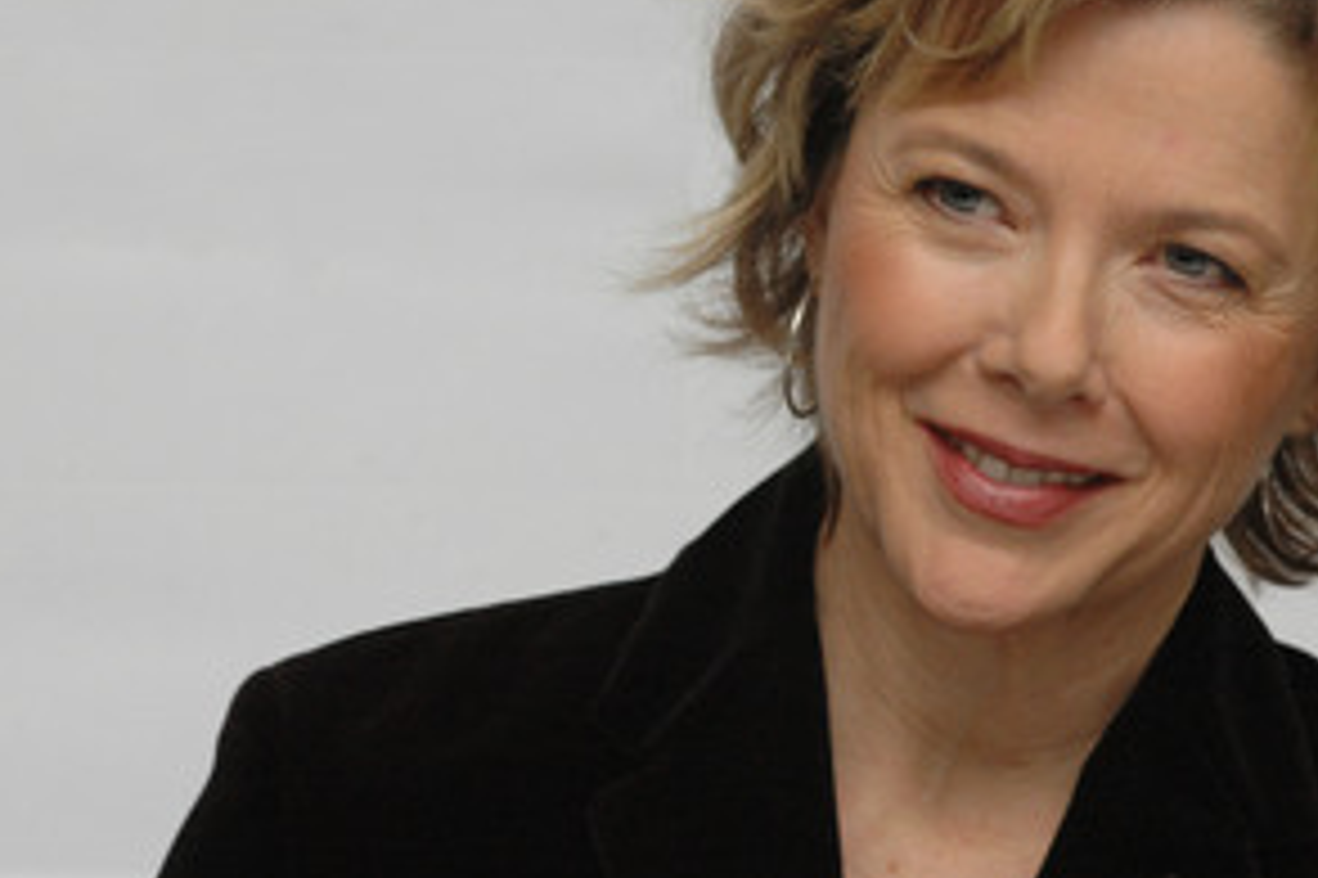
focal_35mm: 277
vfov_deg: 5.0
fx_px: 10124
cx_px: 742
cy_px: 320
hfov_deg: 7.4
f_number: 9
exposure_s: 1/1250
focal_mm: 135
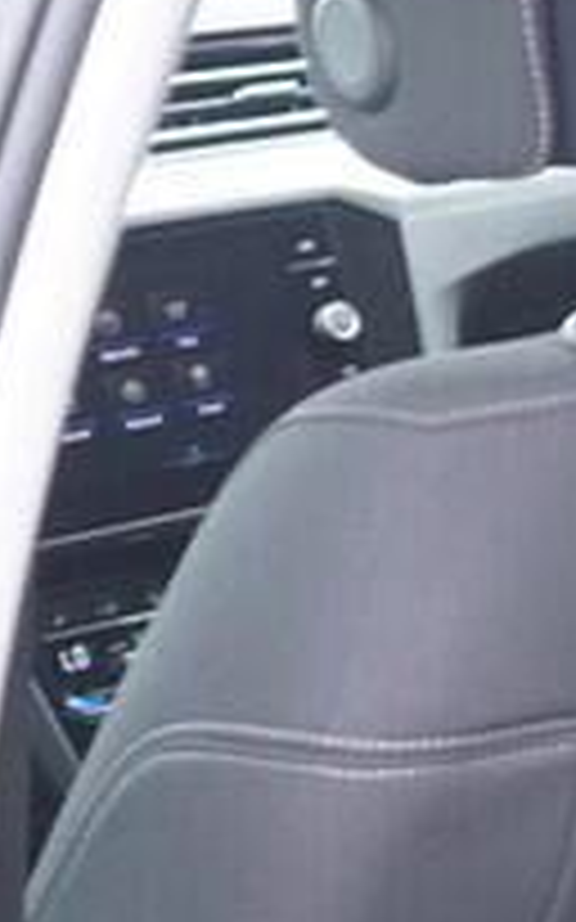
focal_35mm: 183
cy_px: 1253
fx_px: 4600
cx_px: 1206
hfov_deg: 6.9
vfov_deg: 11.1
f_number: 2.8
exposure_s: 1/40
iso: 640
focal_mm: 24
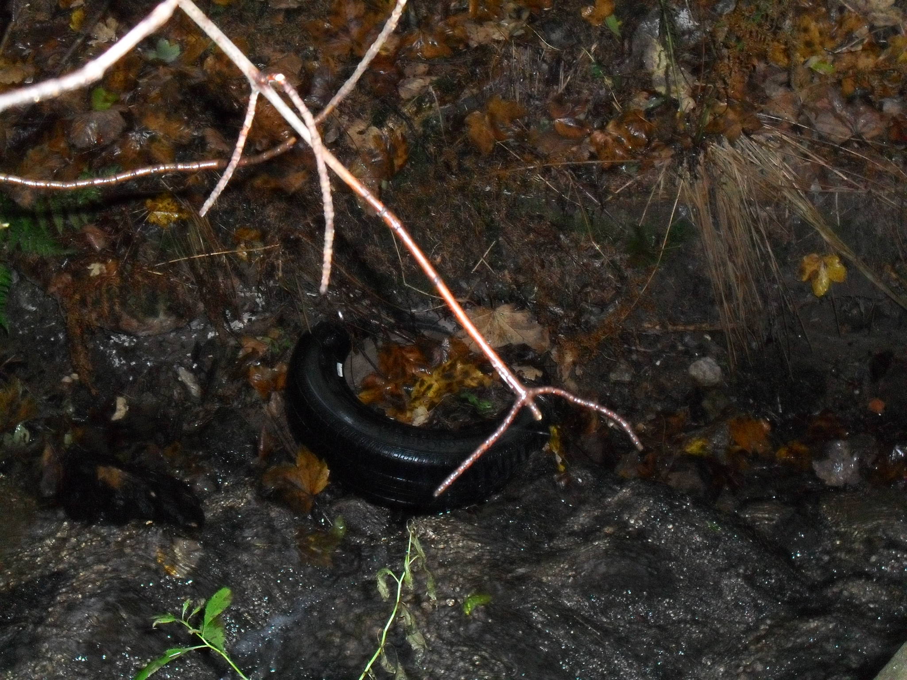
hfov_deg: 33.8
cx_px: 454
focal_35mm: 57
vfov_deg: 25.7
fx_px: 1494
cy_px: 340
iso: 400
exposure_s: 1/60
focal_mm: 10.1
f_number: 4.3
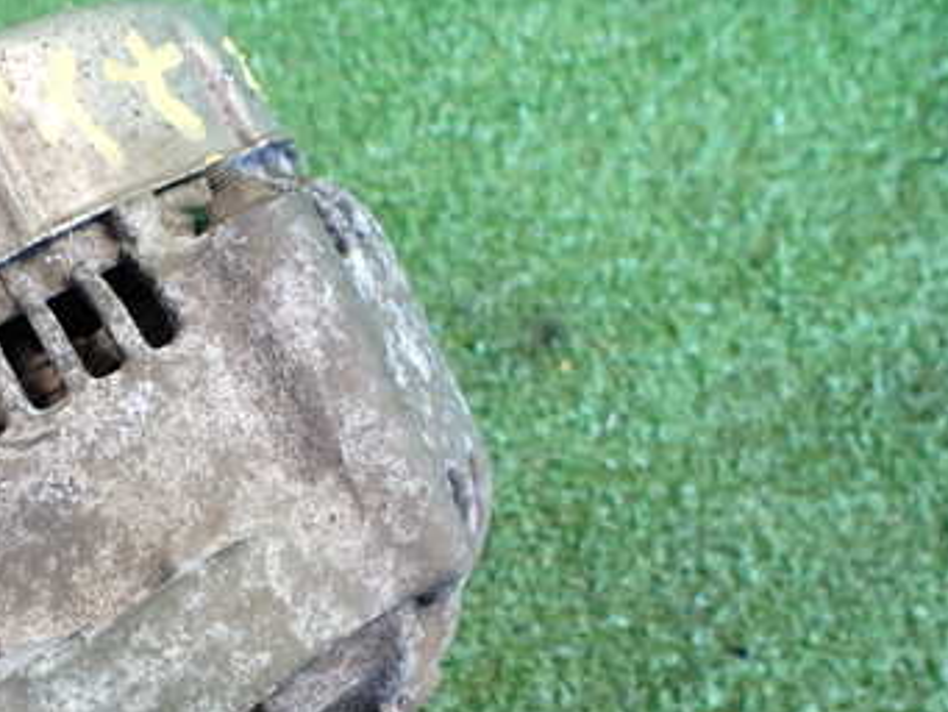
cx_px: 150
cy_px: 528
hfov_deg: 40.6
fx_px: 1205
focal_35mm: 44
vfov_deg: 32.3
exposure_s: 1/30
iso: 400
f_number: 2
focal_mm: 4.5
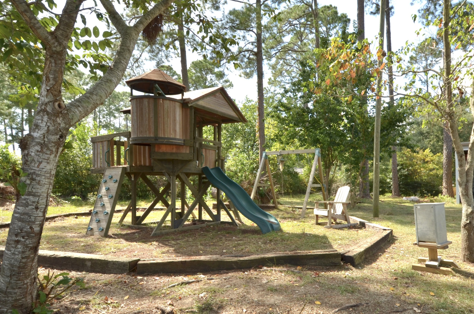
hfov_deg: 78.3
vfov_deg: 56.7
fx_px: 289
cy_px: 184
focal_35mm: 22
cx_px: 267
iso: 200
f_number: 8
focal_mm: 10
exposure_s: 1/160
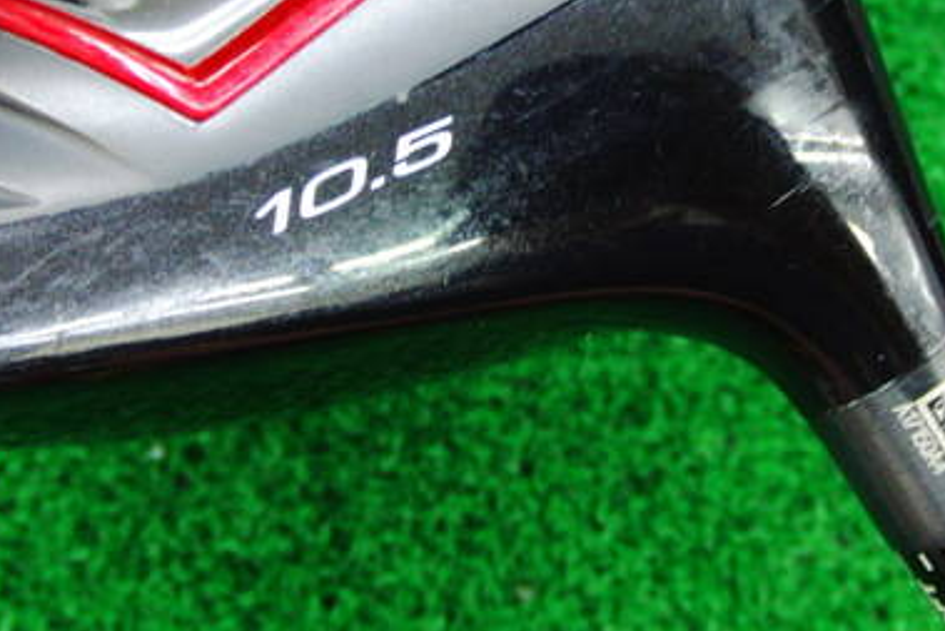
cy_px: 132
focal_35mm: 65
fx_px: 1707
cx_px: 648
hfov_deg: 30.7
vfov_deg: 20.7
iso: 400
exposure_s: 1/20
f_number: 3.6
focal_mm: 6.42
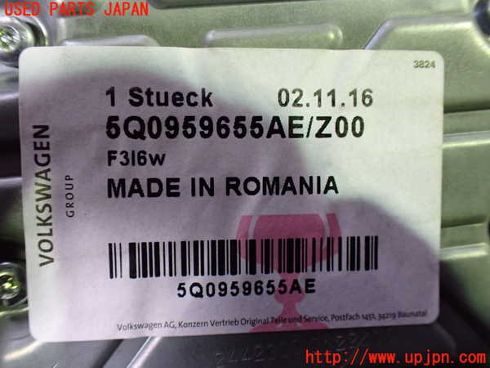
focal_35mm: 30
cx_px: 245
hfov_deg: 60.0
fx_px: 425
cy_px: 184
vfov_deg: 46.8
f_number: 2.3
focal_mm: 5.4
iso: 800
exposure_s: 1/60
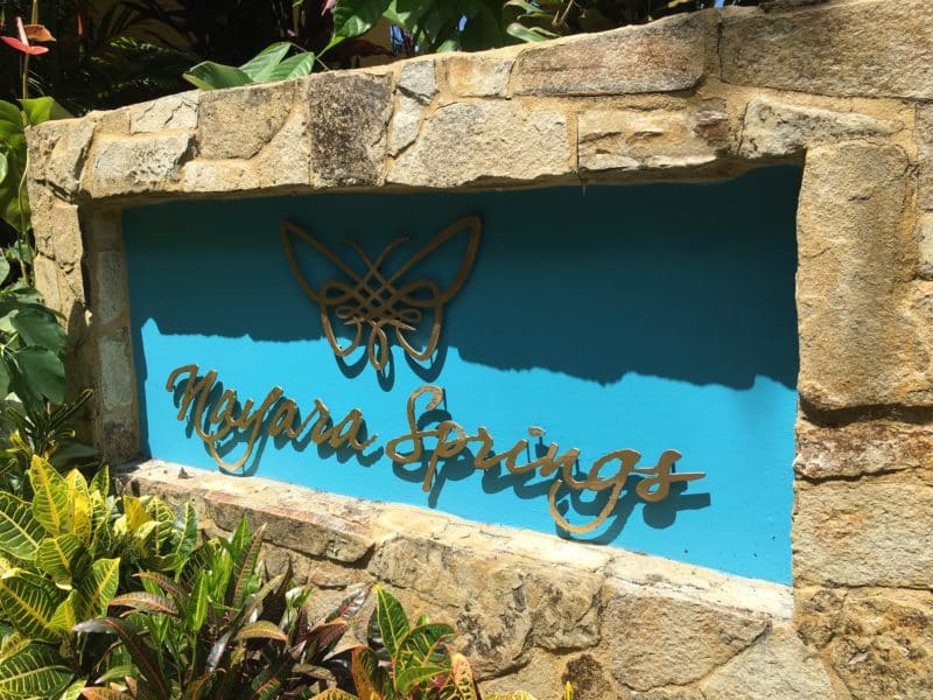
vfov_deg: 48.2
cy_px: 350
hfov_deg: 61.7
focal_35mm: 29
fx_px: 782
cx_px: 466
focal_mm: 4.15
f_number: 2.2
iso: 25
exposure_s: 1/1068
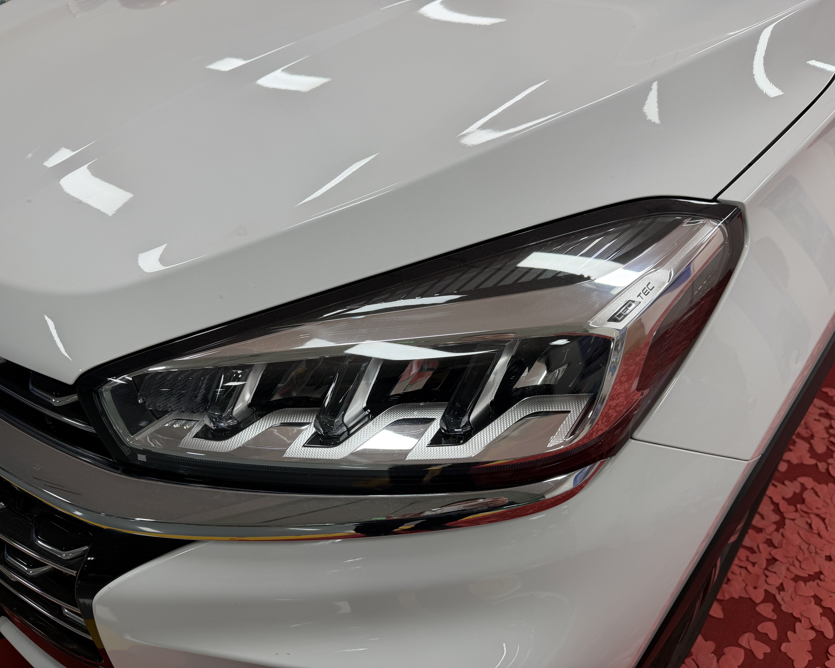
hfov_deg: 68.1
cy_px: 334
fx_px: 618
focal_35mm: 25
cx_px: 417
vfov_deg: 56.8
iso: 50
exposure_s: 1/100
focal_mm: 6.76
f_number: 1.78
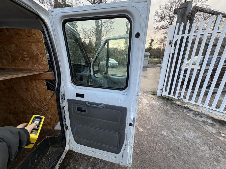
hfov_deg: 102.1
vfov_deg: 85.7
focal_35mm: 14
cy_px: 84
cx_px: 113
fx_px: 91
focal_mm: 2.22
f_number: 2.2
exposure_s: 1/114
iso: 40
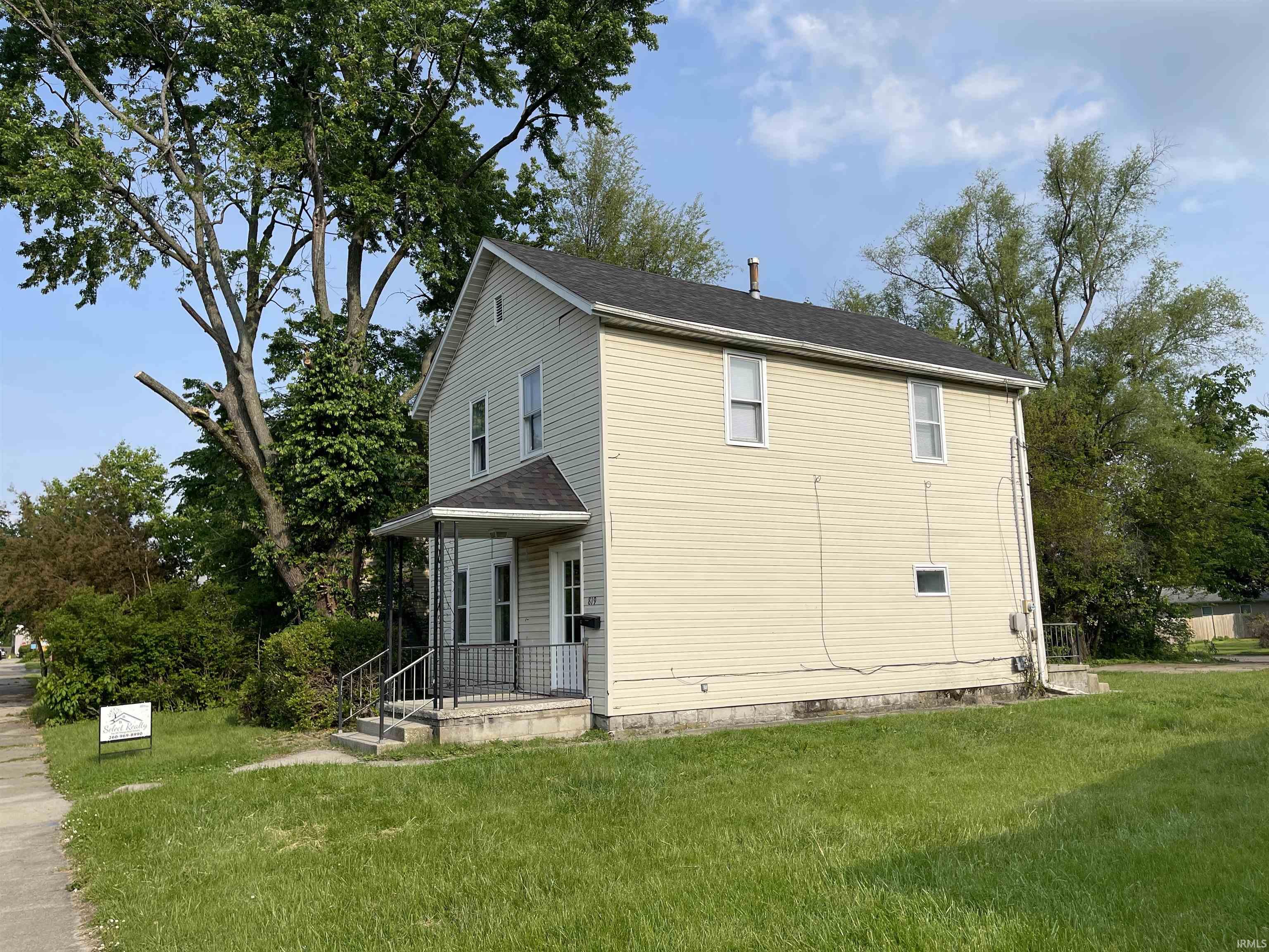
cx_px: 634
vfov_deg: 53.1
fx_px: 953
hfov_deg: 67.3
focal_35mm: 26
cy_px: 476
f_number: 1.6
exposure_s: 1/4202
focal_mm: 5.1
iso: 32
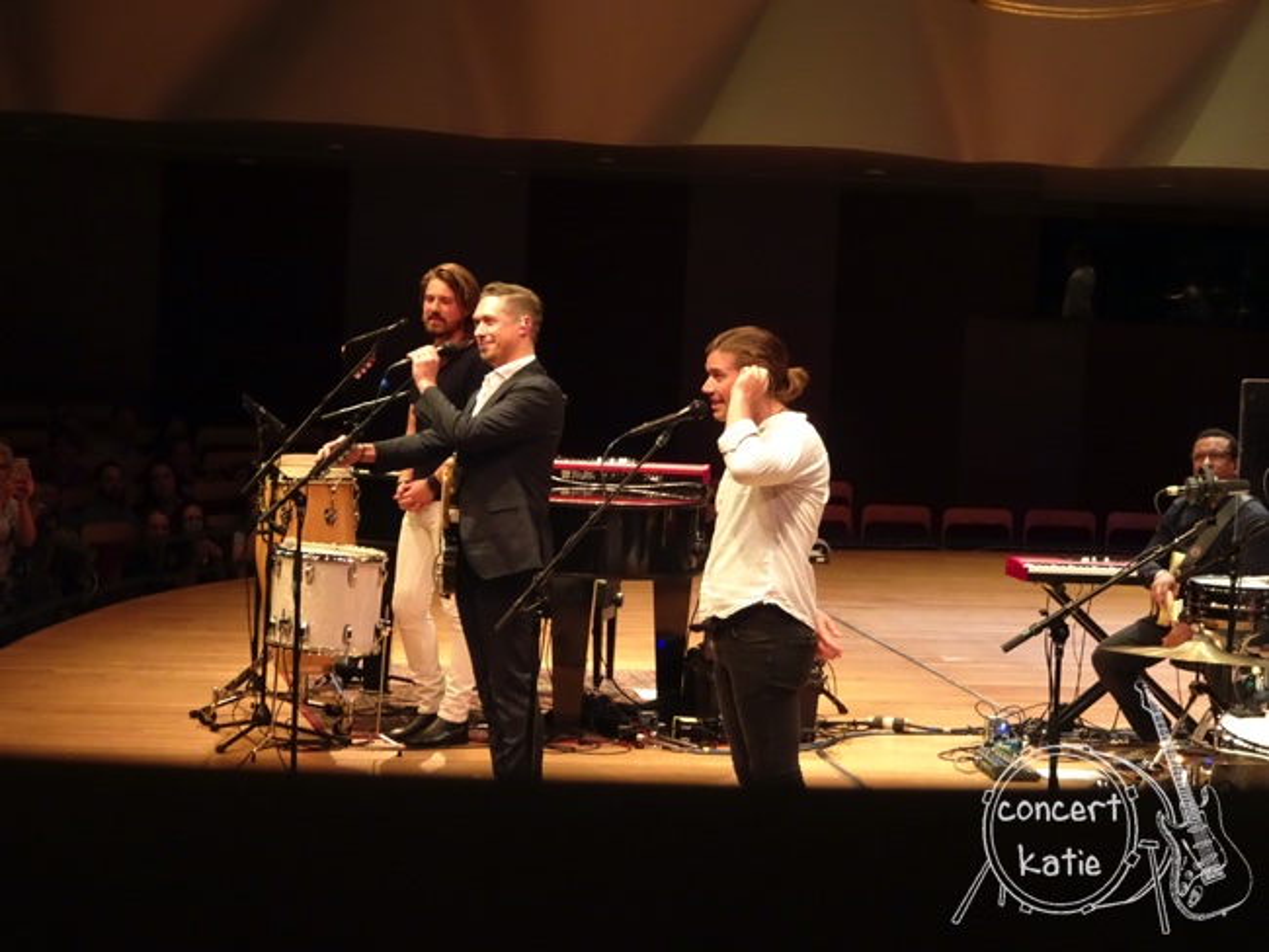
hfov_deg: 18.7
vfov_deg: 14.1
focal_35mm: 105
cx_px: 634
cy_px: 476
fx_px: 3851
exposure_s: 1/15
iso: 1000
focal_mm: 17.97
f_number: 5
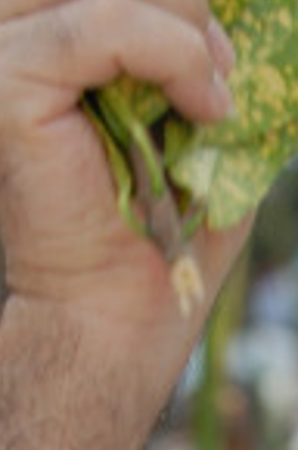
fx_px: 7573
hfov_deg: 2.2
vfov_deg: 3.4
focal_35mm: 607
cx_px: 546
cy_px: 962
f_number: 6.3
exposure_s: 1/160
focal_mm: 70
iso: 100
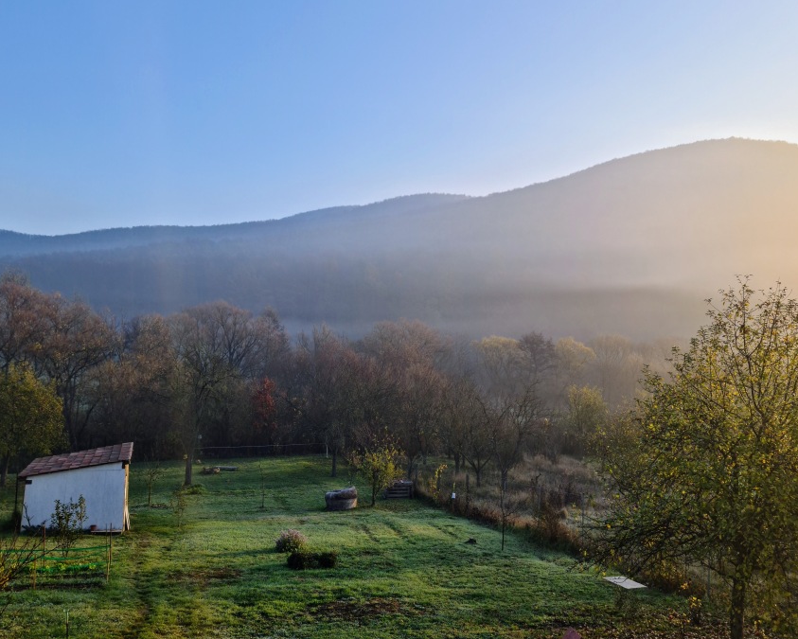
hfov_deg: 55.6
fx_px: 756
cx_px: 424
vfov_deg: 45.8
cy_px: 302
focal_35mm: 32
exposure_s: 1/314
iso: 25
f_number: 2
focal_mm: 5.9
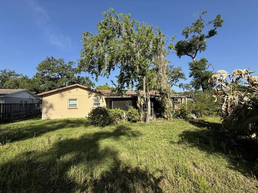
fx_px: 104
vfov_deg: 85.7
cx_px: 129
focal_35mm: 14
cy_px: 96
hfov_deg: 102.1
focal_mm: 2.22
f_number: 2.2
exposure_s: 1/1534
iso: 50
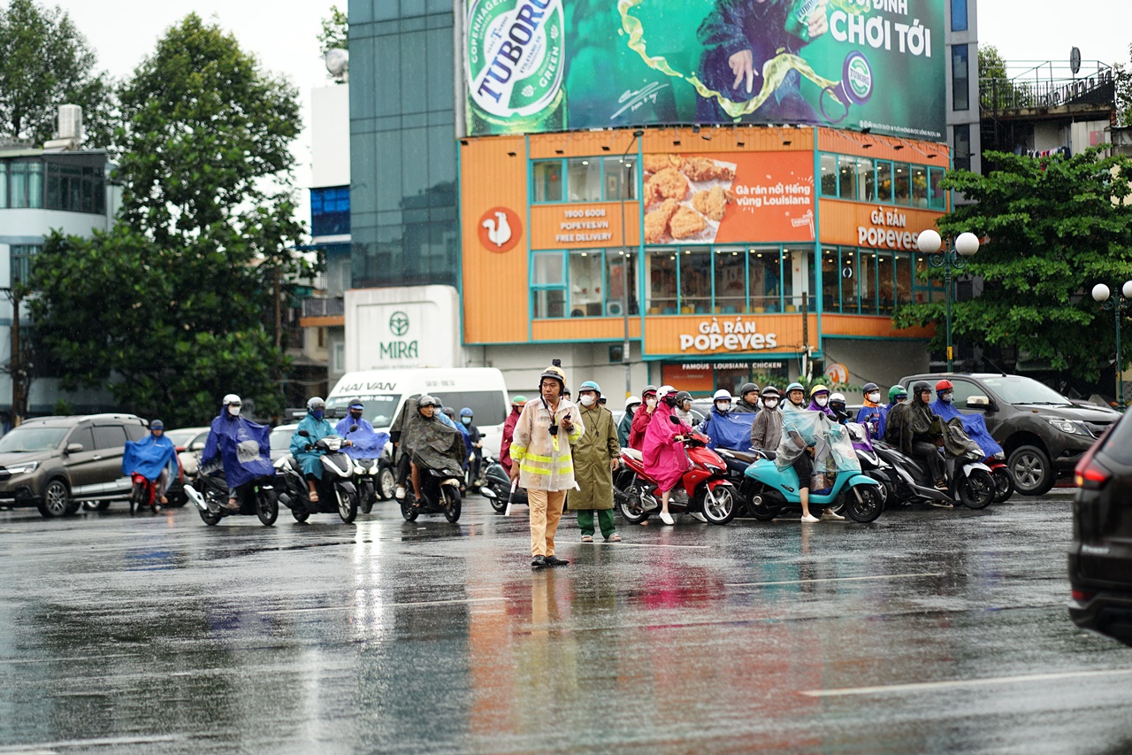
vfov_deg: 16.1
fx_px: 2672
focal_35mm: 85
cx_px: 566
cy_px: 378
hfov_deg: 23.9
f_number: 1.8
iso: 200
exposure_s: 1/640
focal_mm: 85
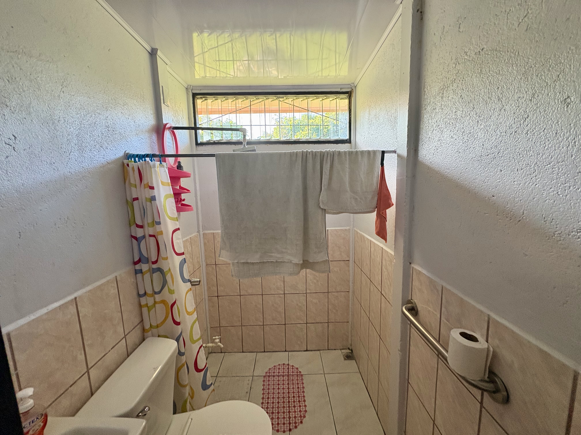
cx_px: 290
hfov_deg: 102.1
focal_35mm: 14
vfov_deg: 85.7
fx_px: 235
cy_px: 218
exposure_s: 1/60
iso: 250
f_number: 2.2
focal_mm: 2.22
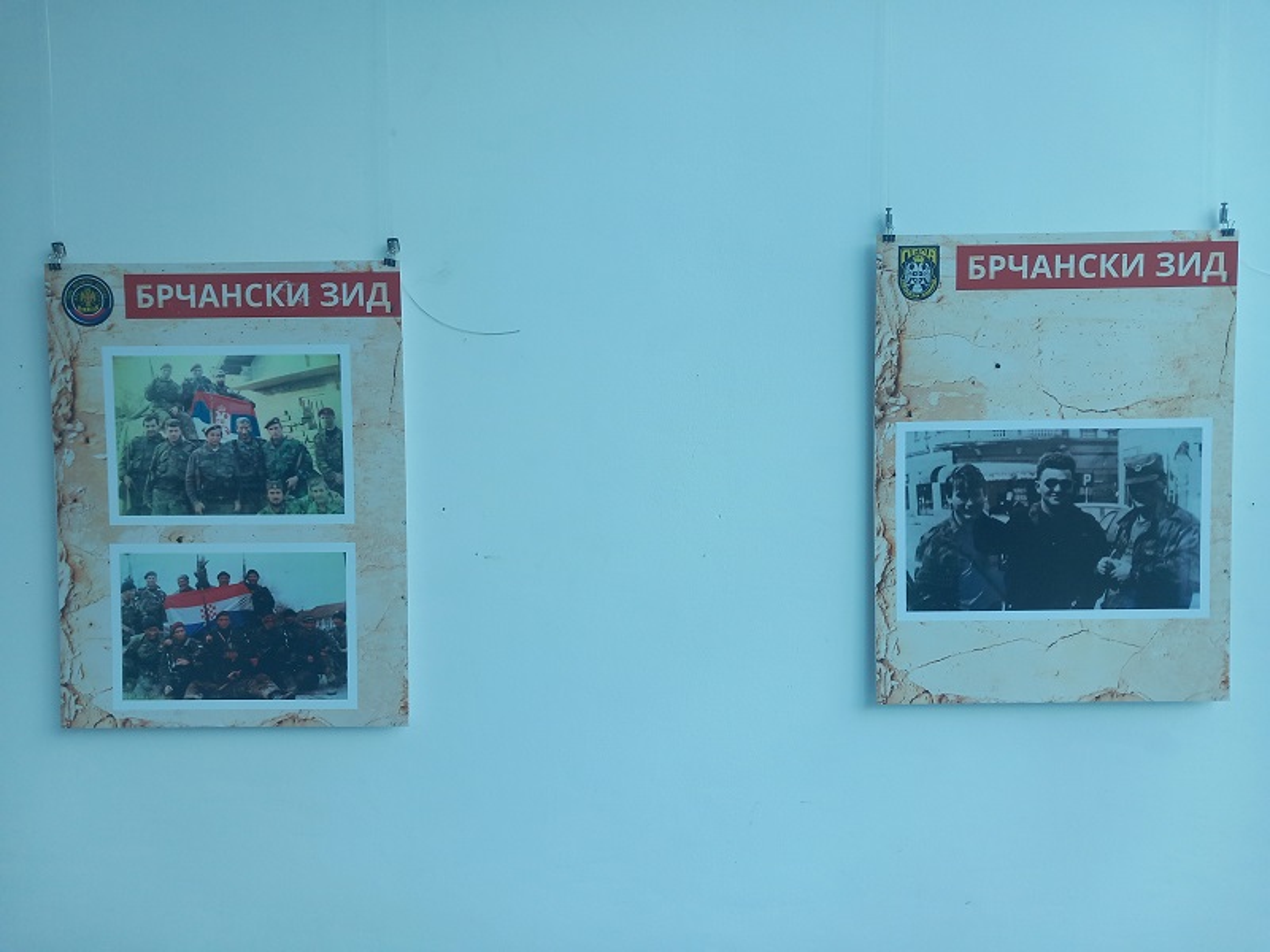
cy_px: 476
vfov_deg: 51.4
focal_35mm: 27
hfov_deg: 65.3
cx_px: 635
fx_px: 991
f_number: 1.8
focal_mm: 4
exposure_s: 1/50
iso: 50
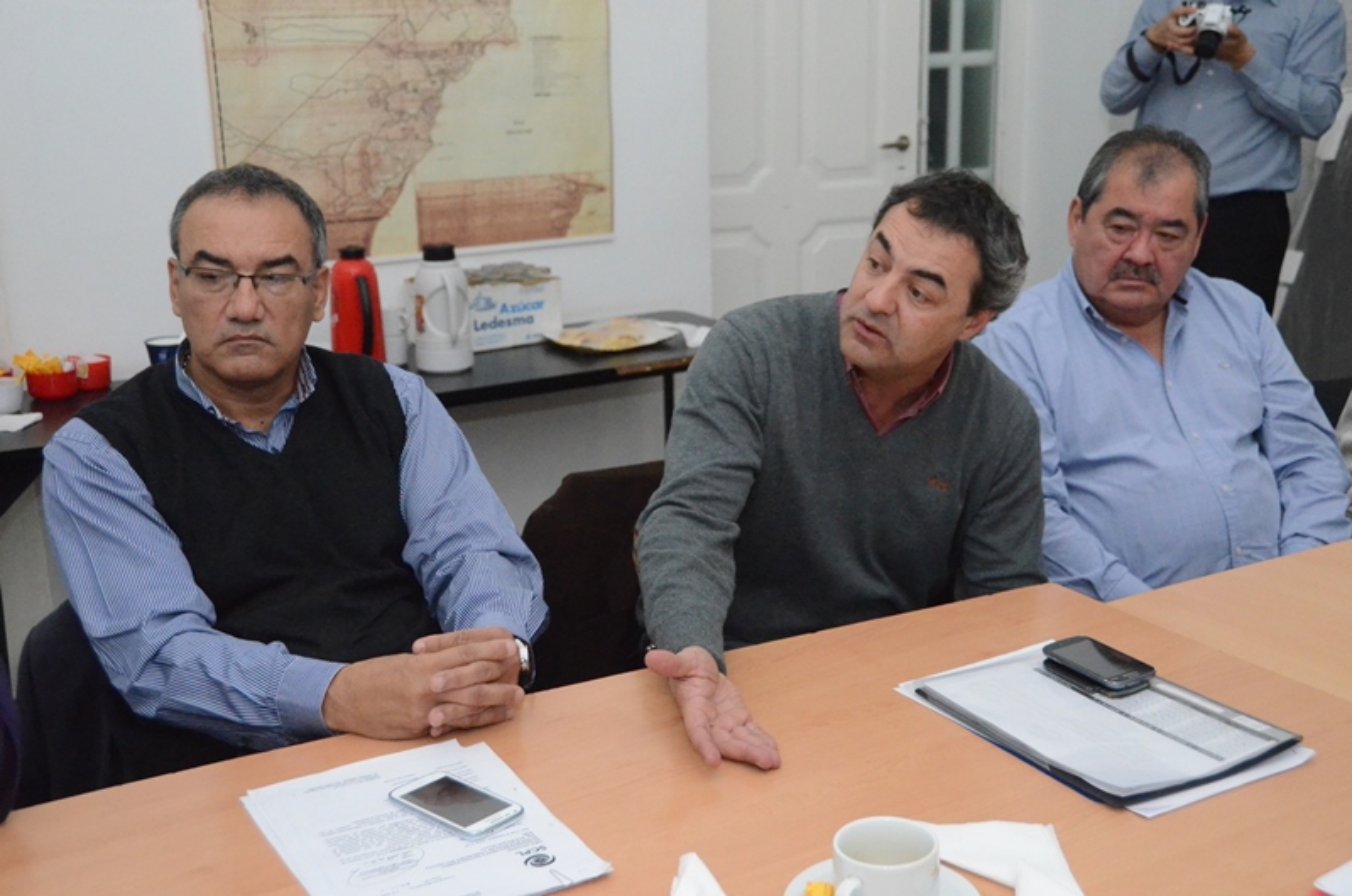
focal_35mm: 48
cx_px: 676
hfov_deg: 41.2
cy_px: 448
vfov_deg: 28.0
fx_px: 1799
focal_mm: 32
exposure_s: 1/800
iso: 6400
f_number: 4
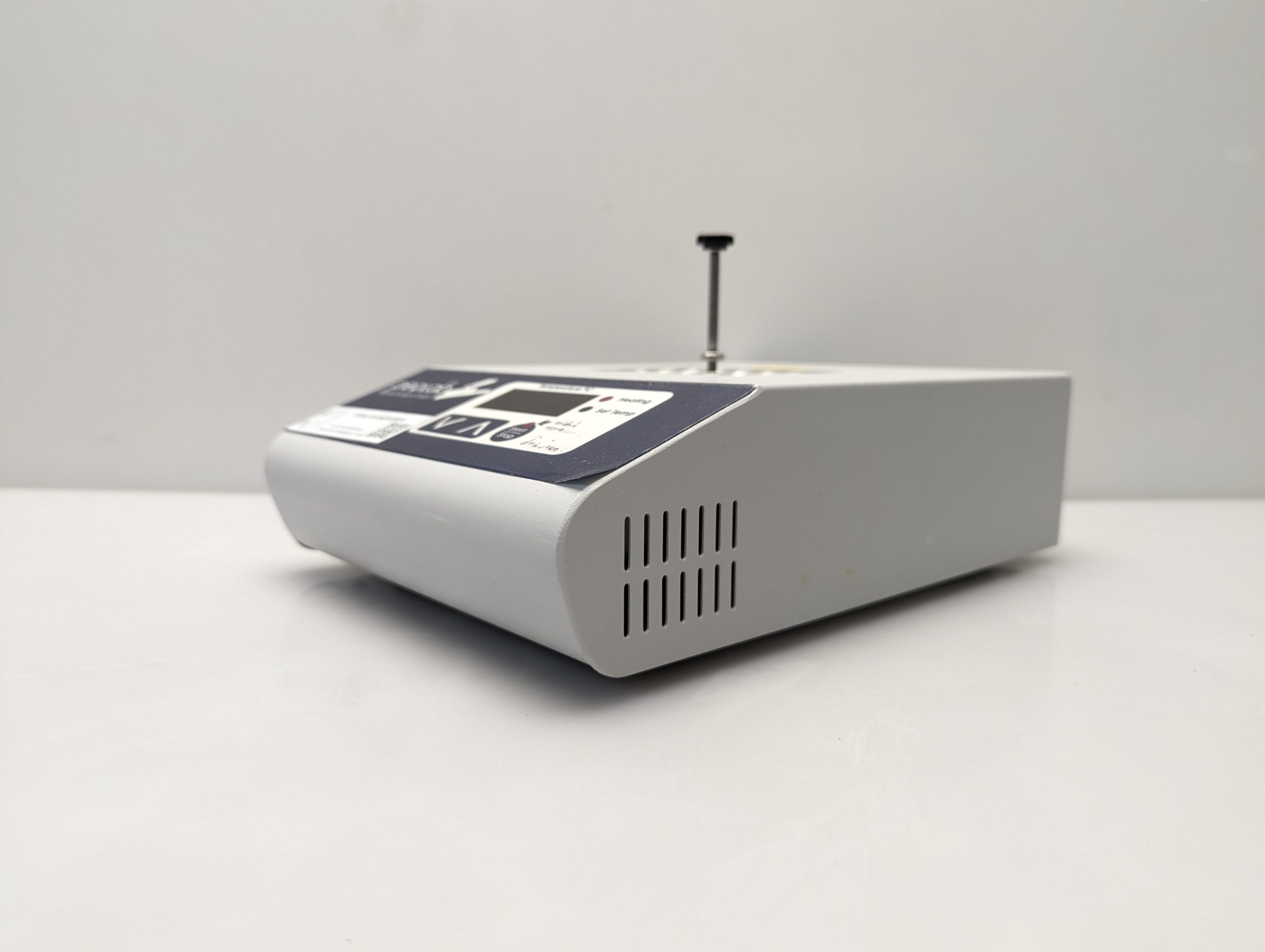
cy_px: 476
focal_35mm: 24
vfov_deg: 56.9
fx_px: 878
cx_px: 632
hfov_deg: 71.5
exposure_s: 1/100
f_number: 1.85
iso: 145
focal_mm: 6.81
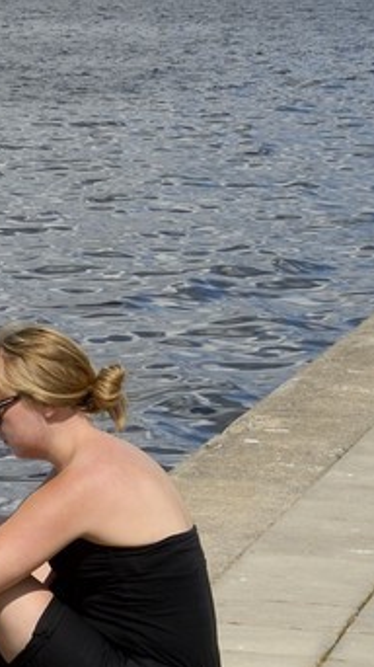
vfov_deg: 10.3
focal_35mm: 206
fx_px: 3637
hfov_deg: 5.3
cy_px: -91
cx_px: -1023
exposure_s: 1/250
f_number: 16
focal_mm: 42
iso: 200
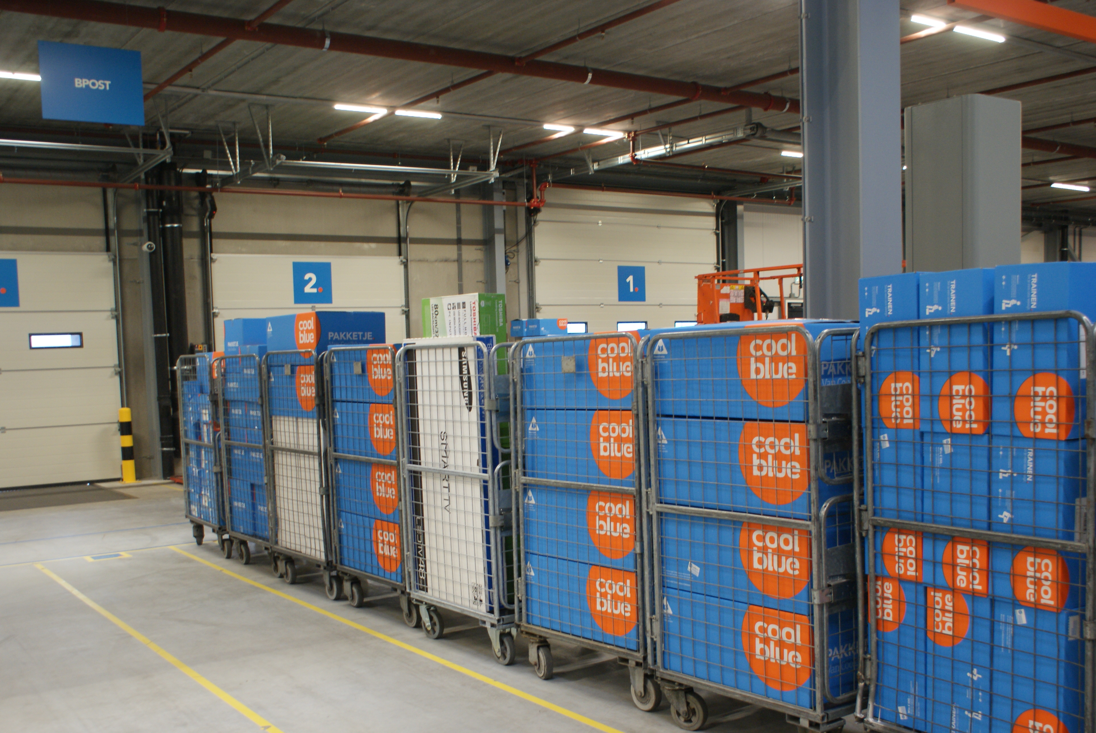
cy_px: 366
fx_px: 1097
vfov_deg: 37.0
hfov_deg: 53.1
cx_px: 548
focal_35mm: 36
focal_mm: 24
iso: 400
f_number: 4.5
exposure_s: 1/20
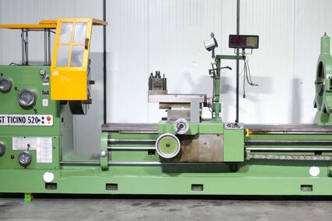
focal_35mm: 73
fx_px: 673
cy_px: 123
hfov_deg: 27.6
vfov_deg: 18.7
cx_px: 204
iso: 640
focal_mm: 17.3
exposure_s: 1/80
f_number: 4
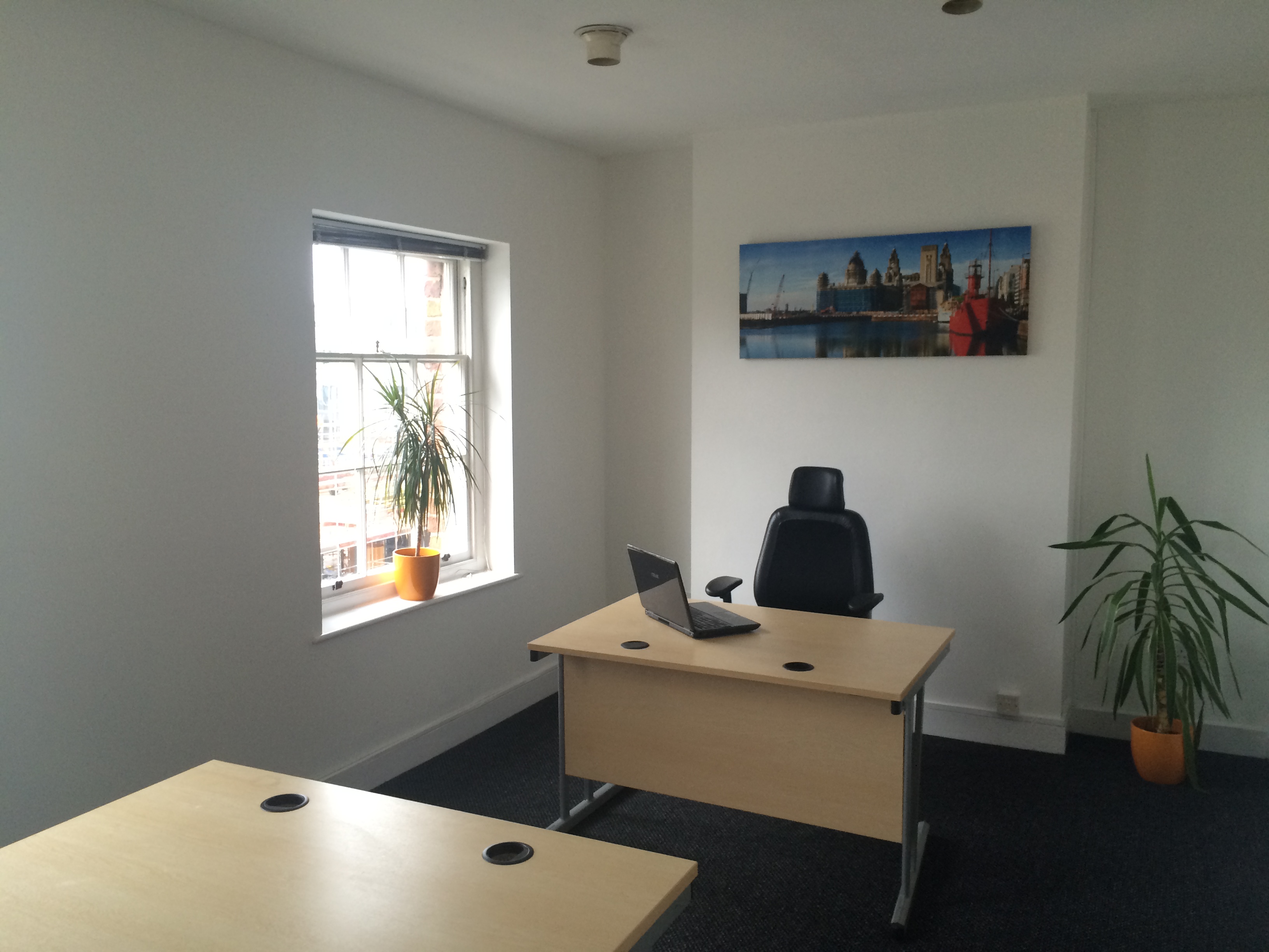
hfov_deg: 61.7
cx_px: 634
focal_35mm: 29
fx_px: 1063
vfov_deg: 48.2
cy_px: 476
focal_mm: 4.15
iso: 100
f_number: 2.2
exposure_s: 1/30
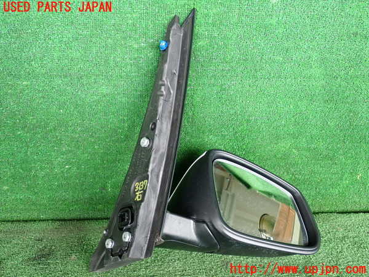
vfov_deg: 39.7
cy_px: 138
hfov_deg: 51.4
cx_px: 184
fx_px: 384
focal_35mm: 36
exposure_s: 1/125
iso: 400
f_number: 2.5
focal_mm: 6.37
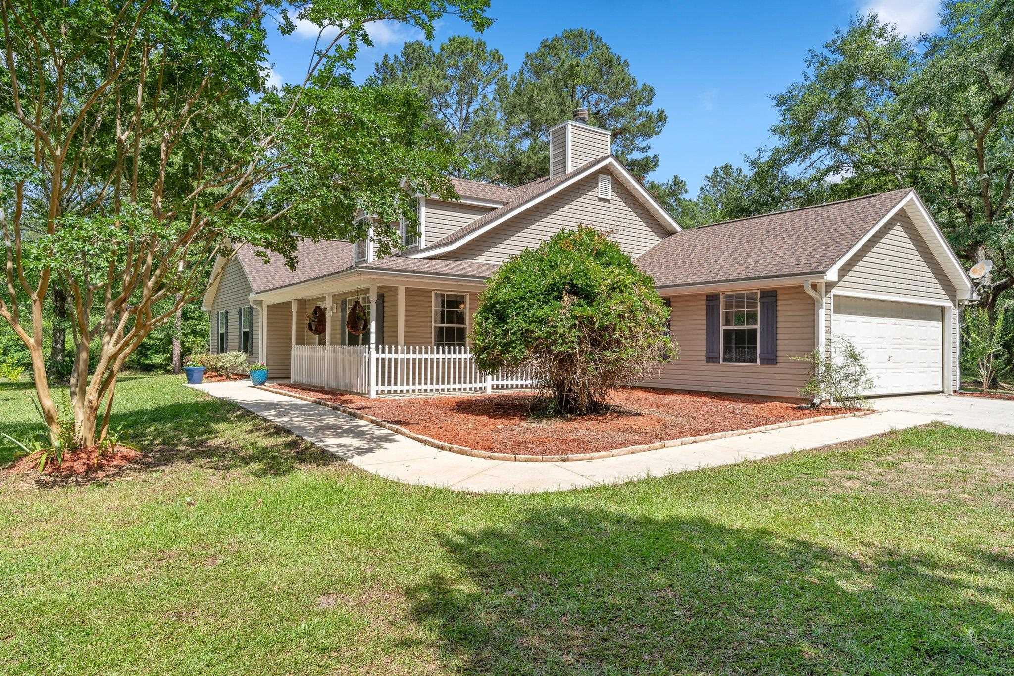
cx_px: 507
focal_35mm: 22
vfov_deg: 57.2
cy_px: 338
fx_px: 620
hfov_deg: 78.6
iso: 100
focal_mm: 22
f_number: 9
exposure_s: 1/200
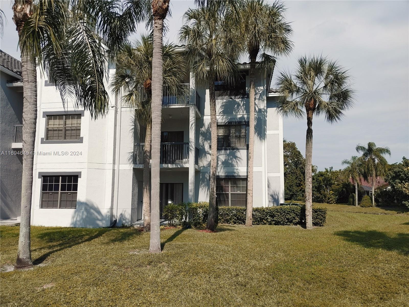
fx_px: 307
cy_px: 154
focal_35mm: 26
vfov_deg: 53.1
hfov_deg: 67.3
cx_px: 204
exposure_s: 1/3125
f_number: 1.8
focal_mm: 4.81
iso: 50
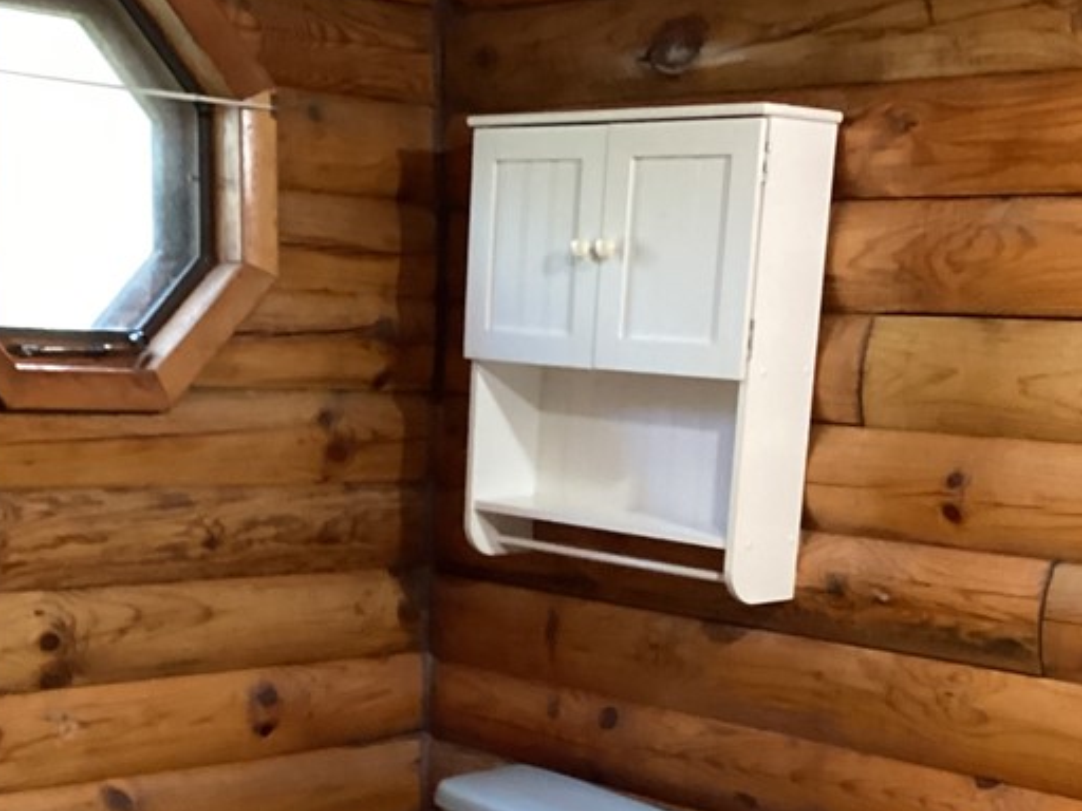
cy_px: 762
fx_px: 1938
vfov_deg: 22.9
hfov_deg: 31.0
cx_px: 378
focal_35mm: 62
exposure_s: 1/30
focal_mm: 3.3
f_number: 2.4
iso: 400
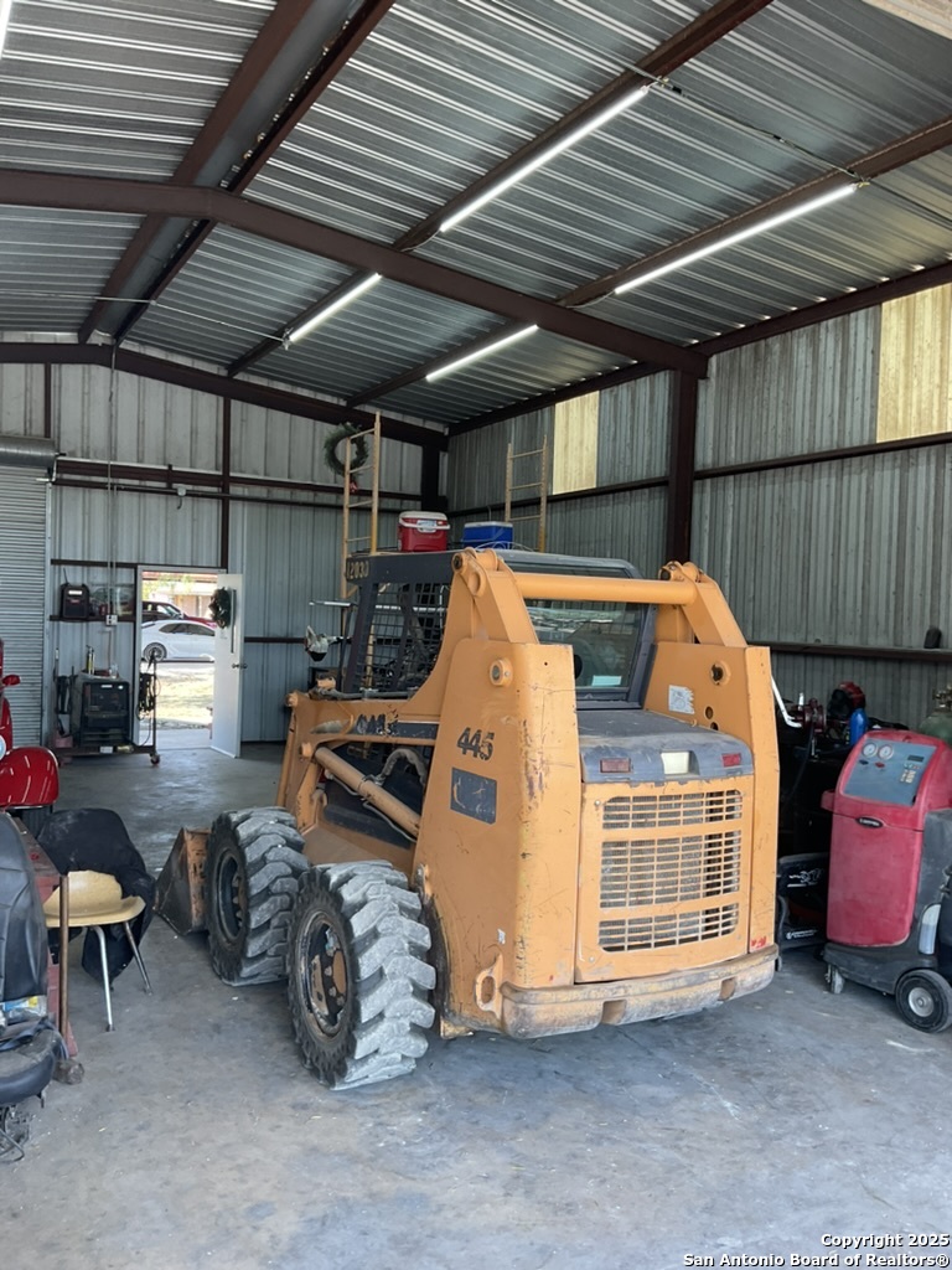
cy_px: 635
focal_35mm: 29
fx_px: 1063
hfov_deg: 48.2
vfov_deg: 61.7
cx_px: 476
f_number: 1.8
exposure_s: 1/120
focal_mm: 3
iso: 25
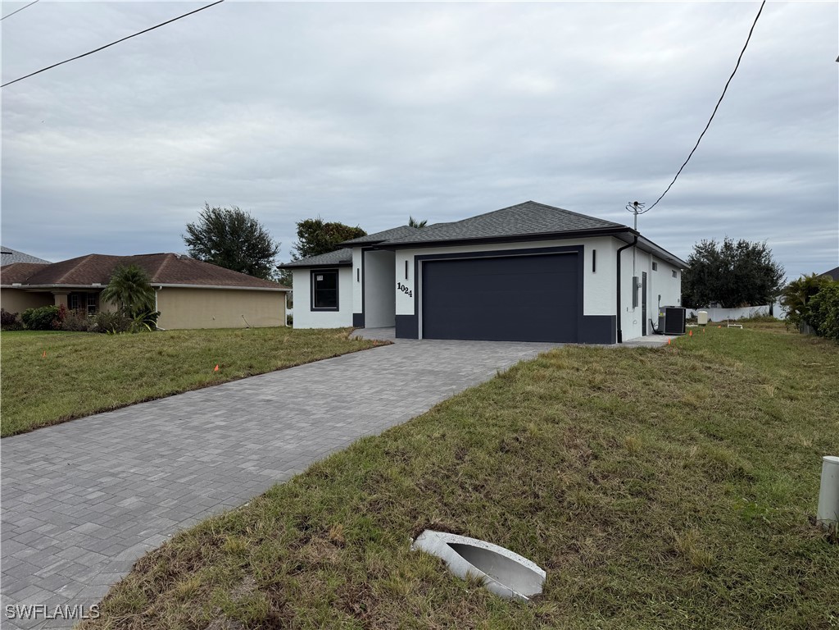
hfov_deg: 71.6
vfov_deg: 56.8
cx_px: 420
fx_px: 582
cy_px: 315
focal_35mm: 24
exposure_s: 1/3425
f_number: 1.78
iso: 80
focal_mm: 6.76
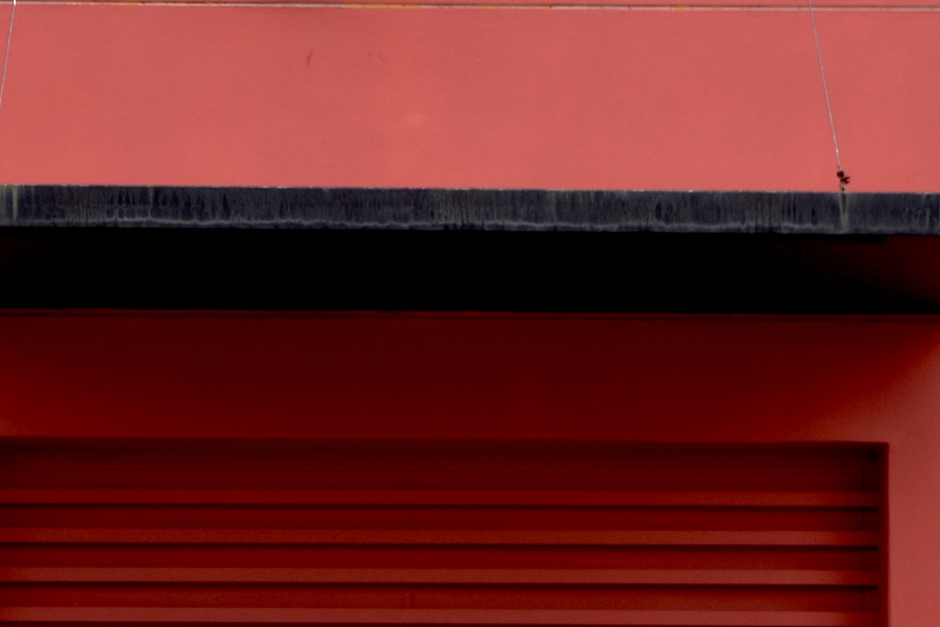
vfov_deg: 9.5
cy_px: 624
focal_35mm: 144
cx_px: 318
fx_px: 3754
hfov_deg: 14.2
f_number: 5.6
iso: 100
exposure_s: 1/200
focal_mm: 27
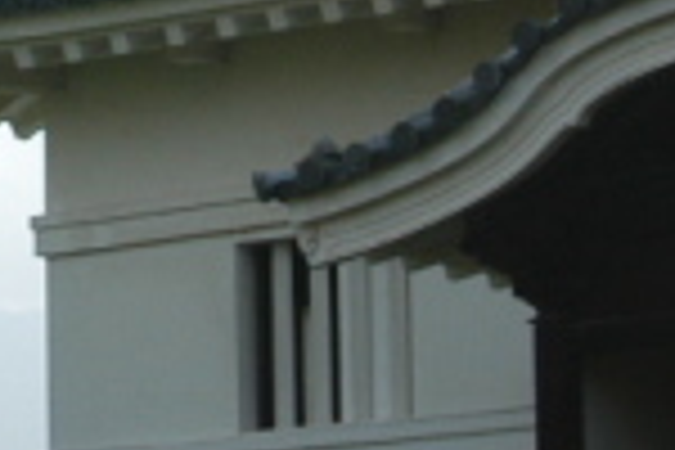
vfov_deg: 5.6
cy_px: -142
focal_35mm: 246
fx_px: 4612
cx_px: 135
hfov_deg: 8.4
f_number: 8
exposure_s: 1/400
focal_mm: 24
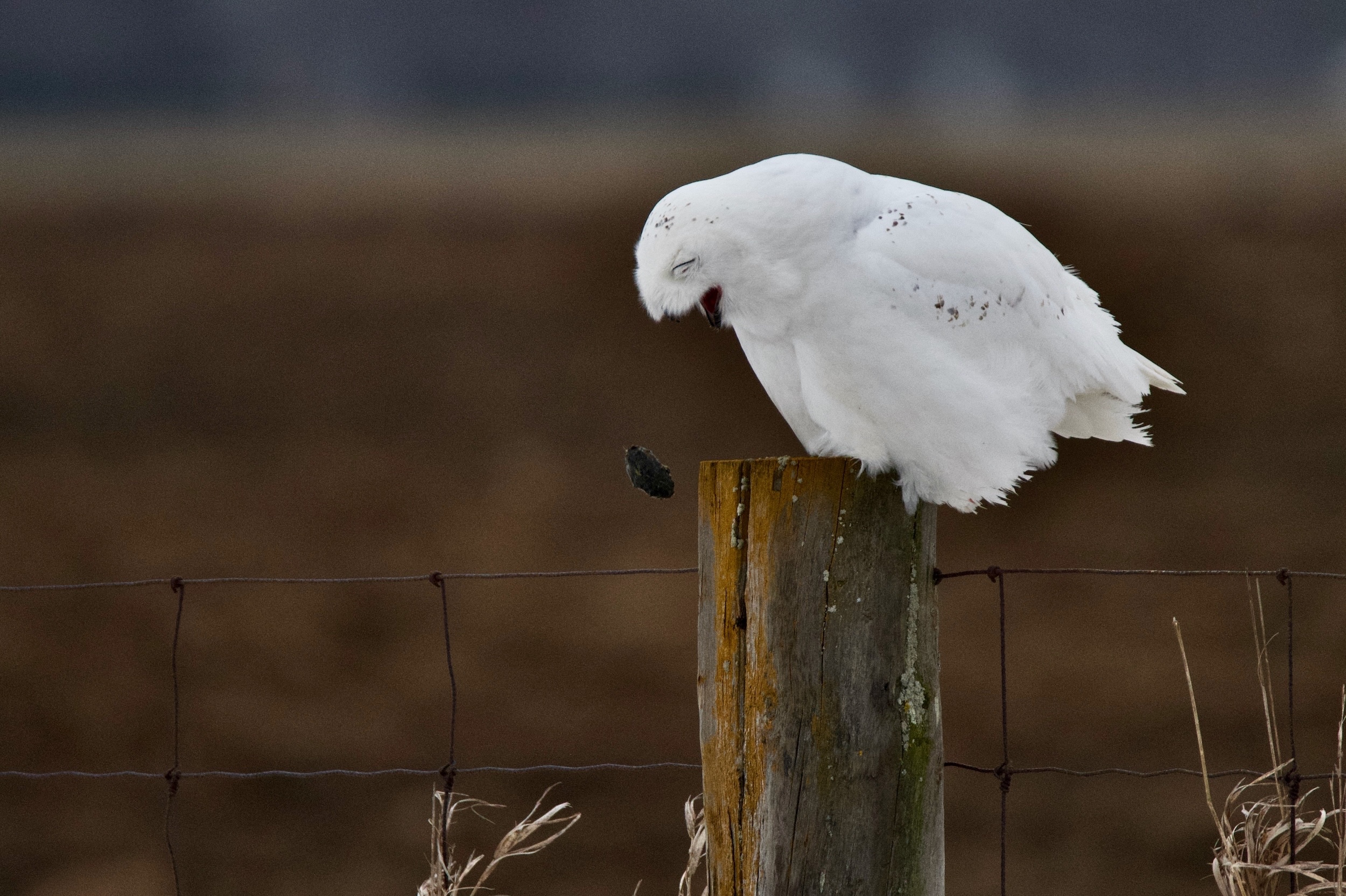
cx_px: 673
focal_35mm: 900
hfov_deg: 2.3
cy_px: 448
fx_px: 33643
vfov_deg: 1.5
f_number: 7.1
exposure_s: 1/1250
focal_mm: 600
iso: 1250
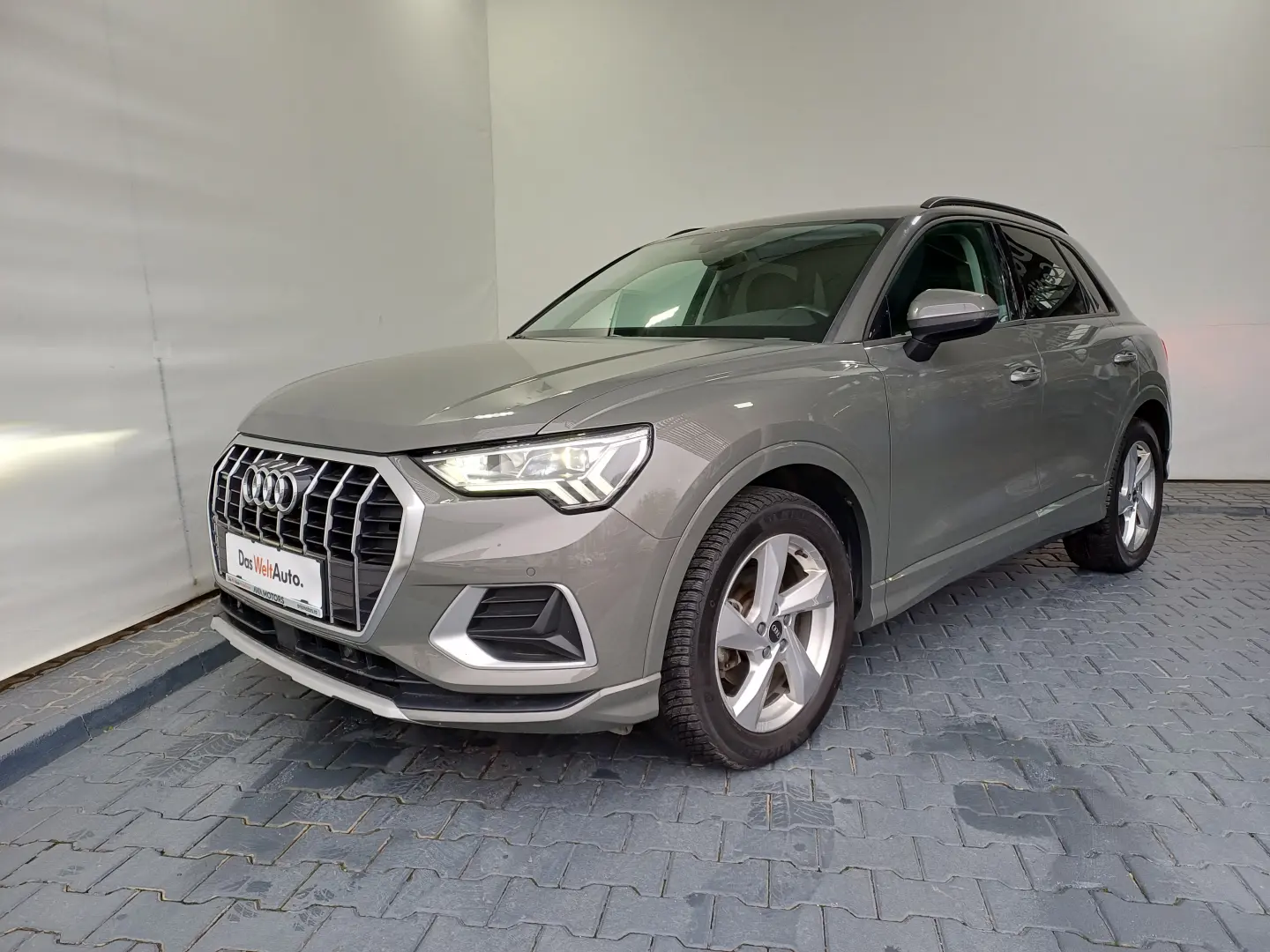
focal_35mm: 25
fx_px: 917
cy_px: 476
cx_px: 635
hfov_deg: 69.4
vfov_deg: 54.9
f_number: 1.8
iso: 50
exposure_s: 1/50
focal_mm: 4.65
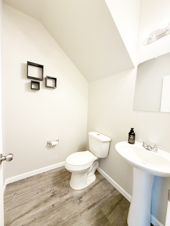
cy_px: 113
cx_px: 85
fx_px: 92
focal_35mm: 14
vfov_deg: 102.1
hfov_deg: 85.7
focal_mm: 2.22
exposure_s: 1/120
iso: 320
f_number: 2.2
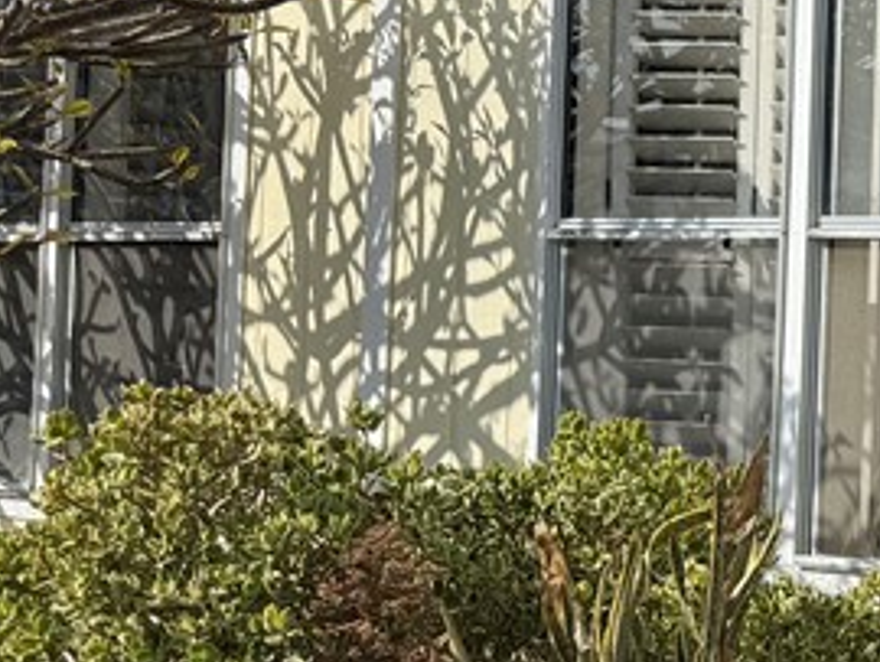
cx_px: 1558
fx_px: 2315
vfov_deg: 16.3
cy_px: 271
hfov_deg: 17.6
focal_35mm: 91
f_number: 1.78
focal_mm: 6.76
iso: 80
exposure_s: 1/8130
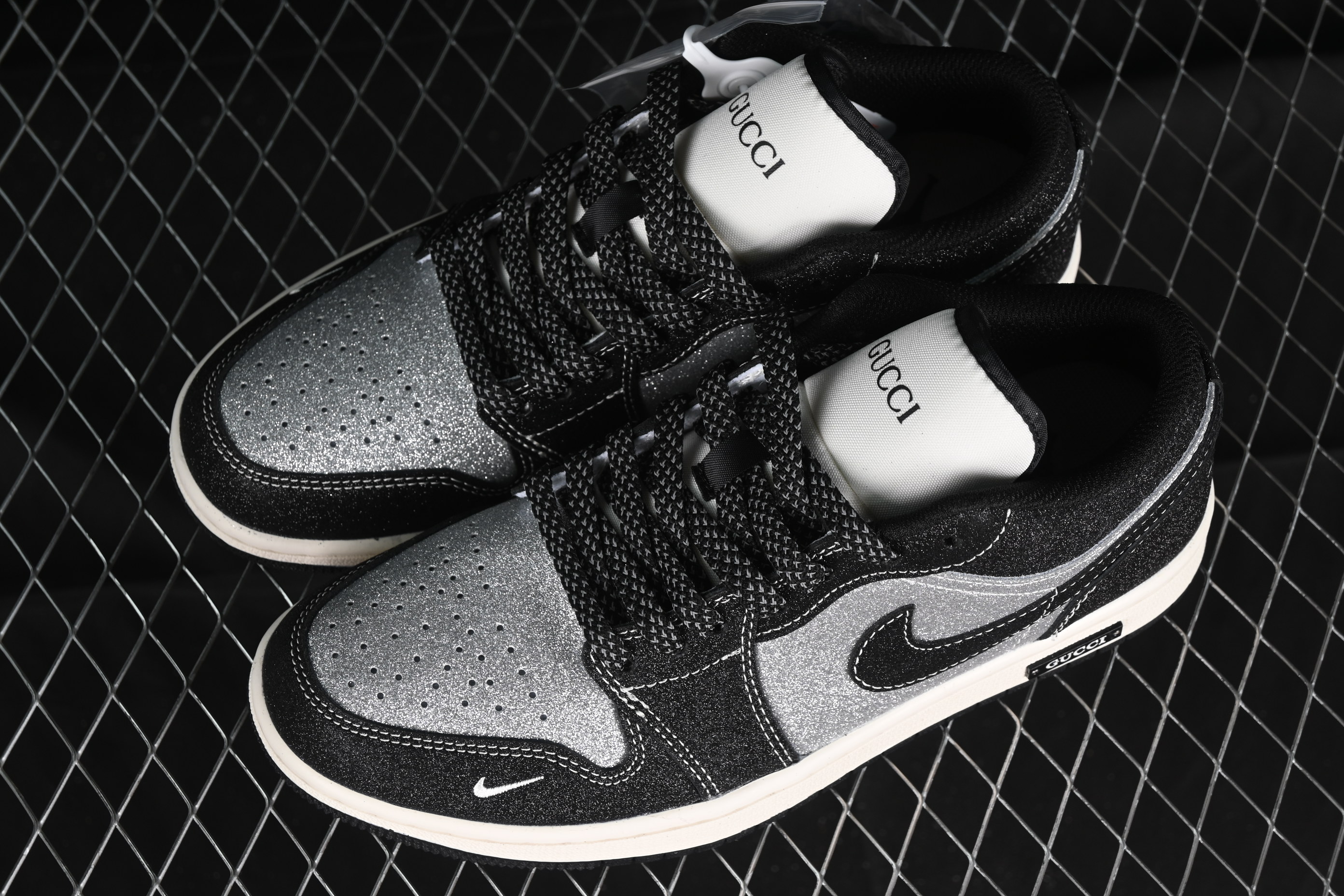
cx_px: 672
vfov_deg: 18.2
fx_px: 2800
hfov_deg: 27.0
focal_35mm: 75
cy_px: 448
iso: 160
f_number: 6.3
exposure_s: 1/50
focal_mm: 50
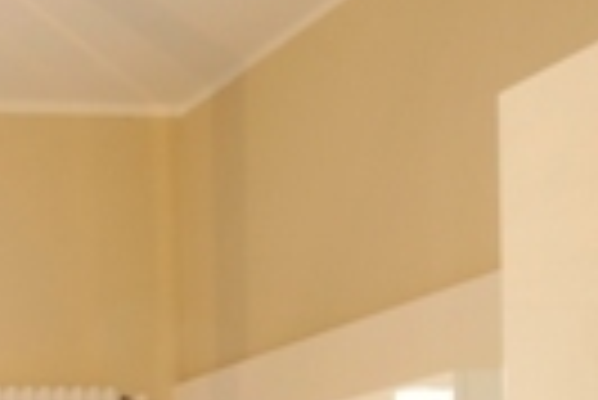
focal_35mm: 96
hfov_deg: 16.9
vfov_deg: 13.4
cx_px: -531
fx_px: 1596
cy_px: 607
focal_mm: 20
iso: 200
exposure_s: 1
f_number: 22
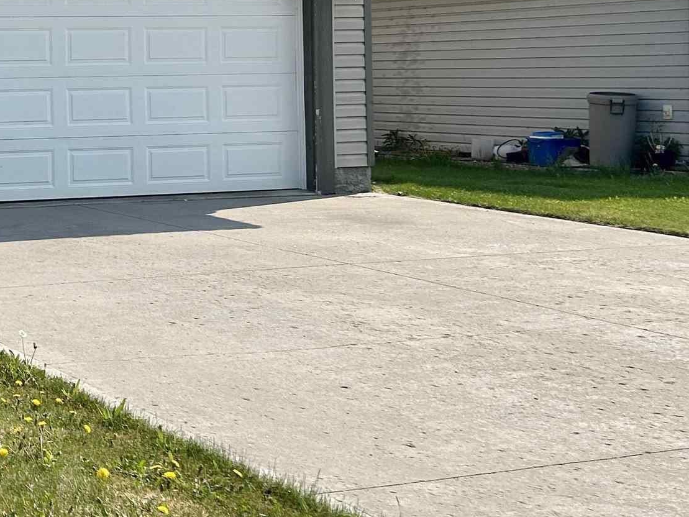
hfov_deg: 24.7
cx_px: -116
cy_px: 61
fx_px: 1433
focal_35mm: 72
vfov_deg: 20.1
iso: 50
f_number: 1.5
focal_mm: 5.7
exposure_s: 1/5882
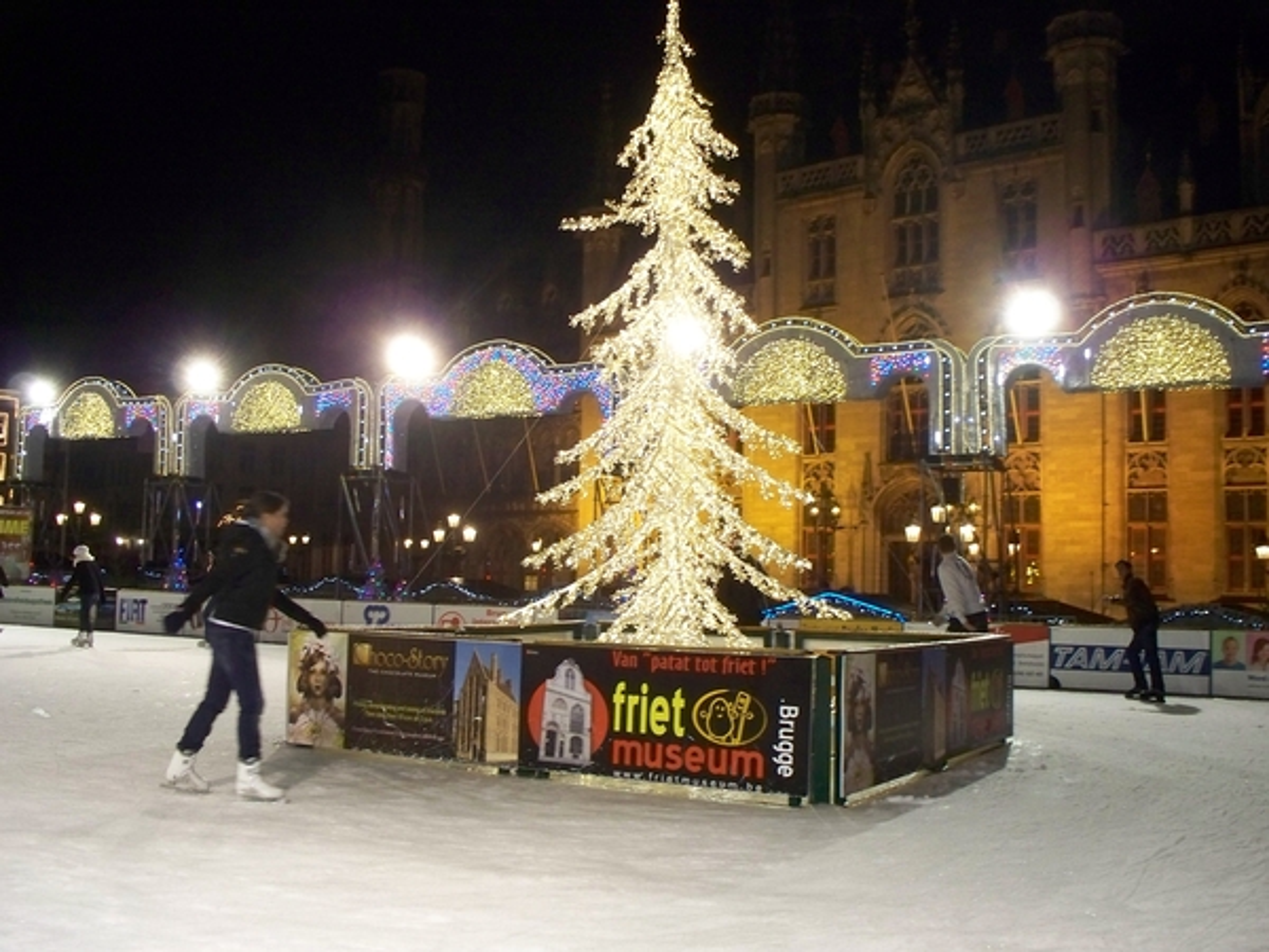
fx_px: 1320
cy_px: 476
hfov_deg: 51.4
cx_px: 634
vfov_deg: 39.7
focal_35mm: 36
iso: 400
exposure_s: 1/50
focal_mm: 7.54
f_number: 2.8
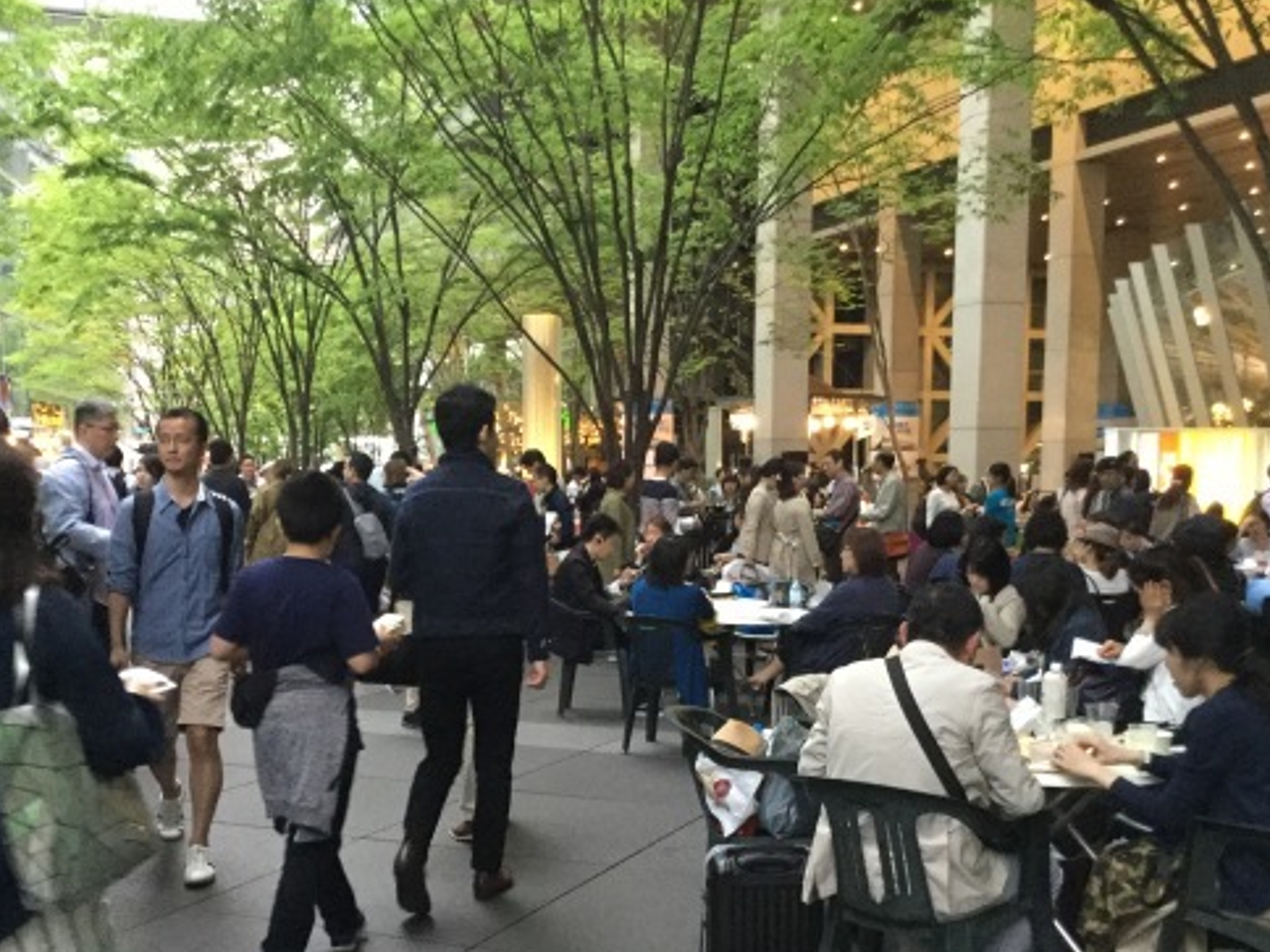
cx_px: 562
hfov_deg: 44.7
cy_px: 627
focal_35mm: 42
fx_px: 1541
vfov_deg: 34.1
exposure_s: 1/20
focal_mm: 3.3
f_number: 2.4
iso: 200
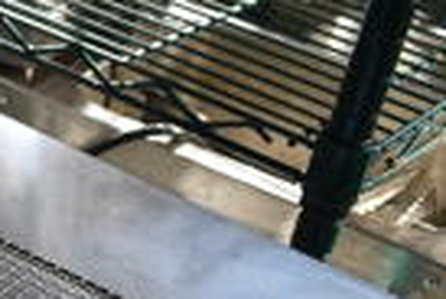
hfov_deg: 14.2
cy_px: 162
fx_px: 1490
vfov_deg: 11.5
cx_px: -446
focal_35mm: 120
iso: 100
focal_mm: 18
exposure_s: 1/50
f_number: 3.5
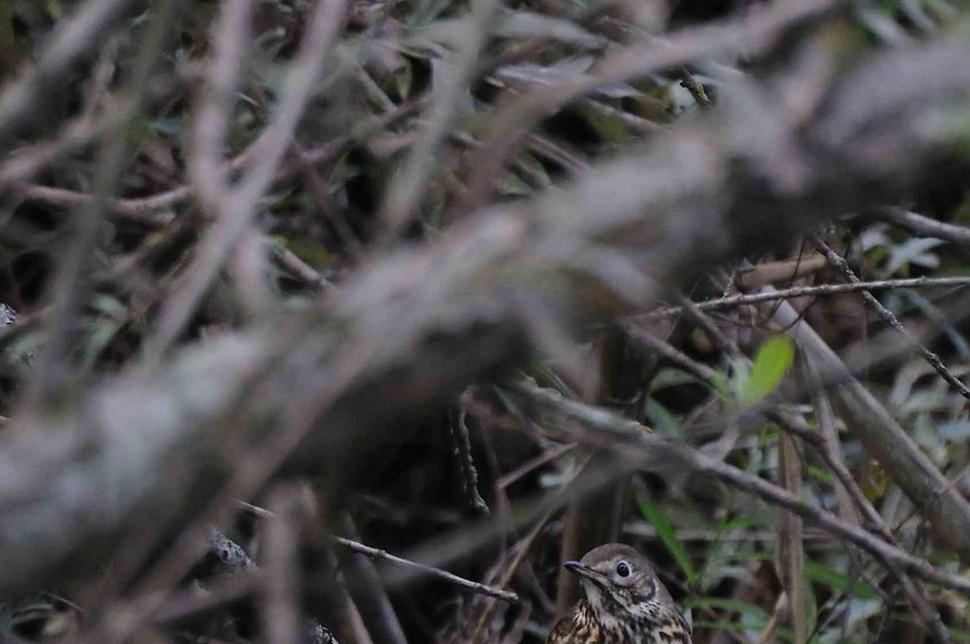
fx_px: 56505
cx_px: 556
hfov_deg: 1.0
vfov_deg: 0.7
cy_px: 615
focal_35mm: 2100
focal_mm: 550
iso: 800
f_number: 6.3
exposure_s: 1/200
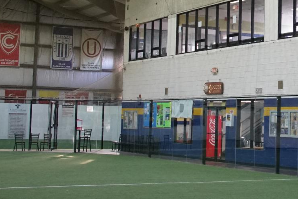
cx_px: 289
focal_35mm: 99
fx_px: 820
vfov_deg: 13.7
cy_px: 28
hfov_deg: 20.1
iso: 2000
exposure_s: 1/160
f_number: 4
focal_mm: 24
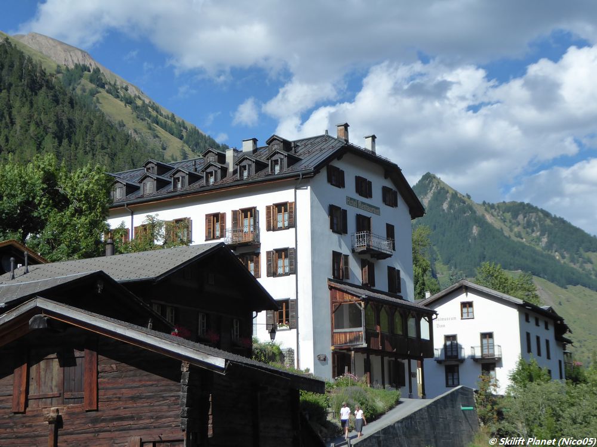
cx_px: 298
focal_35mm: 69
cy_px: 224
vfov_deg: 21.3
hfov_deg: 28.2
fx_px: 1190
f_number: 4.4
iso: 125
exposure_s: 1/640
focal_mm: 11.7
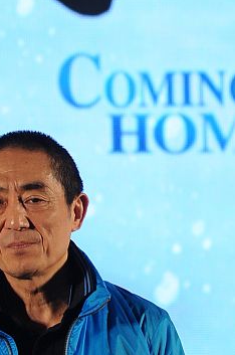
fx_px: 5266
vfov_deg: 3.9
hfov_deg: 2.6
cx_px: 191
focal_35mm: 536
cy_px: 163
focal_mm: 105
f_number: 3.5
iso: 500
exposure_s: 1/160
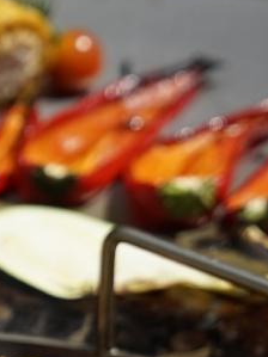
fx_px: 3243
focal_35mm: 314
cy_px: 427
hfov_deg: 4.7
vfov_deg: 6.3
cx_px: -219
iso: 100
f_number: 3.2
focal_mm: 50.8
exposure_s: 1/2500
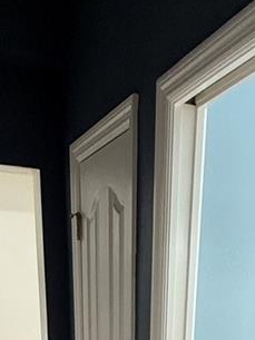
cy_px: 575
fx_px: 540
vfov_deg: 23.3
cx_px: 136
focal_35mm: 55
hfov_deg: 26.6
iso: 200
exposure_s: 1/60
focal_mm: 2.22
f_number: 2.2
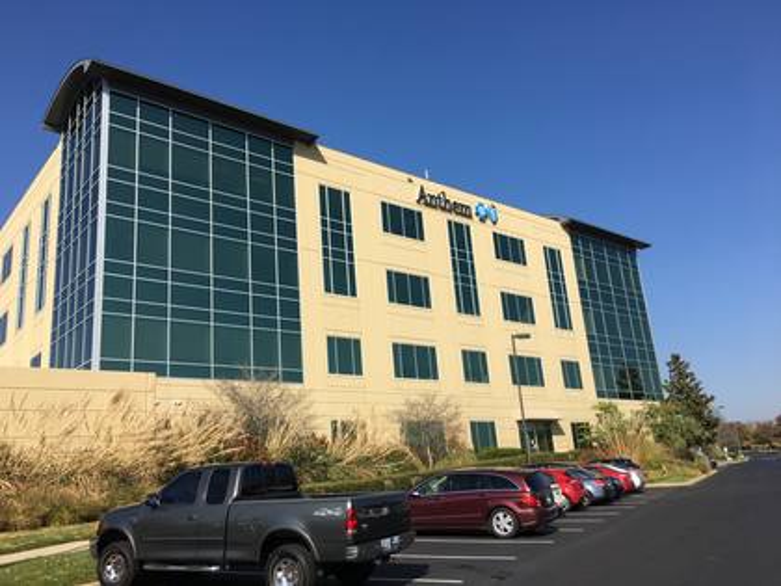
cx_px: 390
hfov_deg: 61.7
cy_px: 293
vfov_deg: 48.2
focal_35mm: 29
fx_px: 654
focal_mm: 4.15
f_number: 2.2
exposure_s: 1/2024
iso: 25
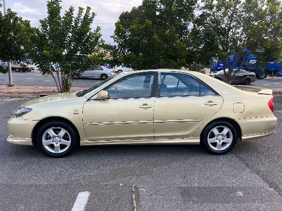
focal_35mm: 26
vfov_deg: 53.1
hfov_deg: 67.3
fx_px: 212
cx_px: 141
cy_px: 106
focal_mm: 5.7
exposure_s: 1/359
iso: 50
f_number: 1.5
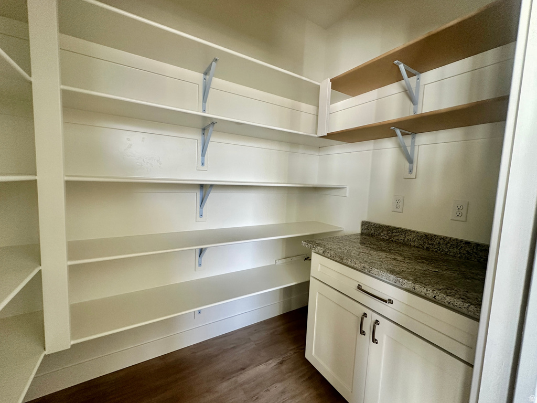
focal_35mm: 14
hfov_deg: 102.1
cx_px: 268
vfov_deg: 85.7
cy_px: 202
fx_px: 217
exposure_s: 1/99
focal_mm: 2.22
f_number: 2.2
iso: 200
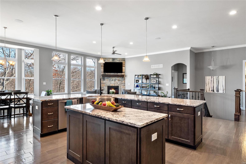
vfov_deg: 61.9
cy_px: 82
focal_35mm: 20
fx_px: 137
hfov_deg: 84.0
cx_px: 123
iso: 400
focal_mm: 10
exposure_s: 1/6
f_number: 8
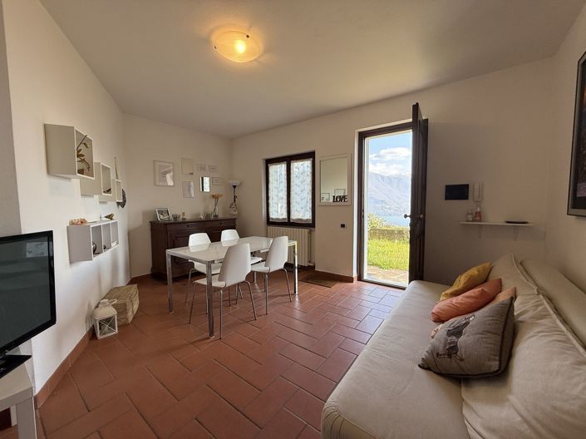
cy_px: 220
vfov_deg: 85.6
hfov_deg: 102.1
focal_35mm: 14
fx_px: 237
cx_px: 293
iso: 64
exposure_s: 1/110
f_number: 2.2
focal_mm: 2.22
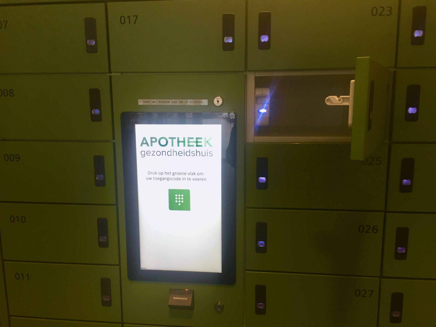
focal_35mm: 29
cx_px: 218
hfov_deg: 61.7
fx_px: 365
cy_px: 164
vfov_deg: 48.2
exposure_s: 1/33
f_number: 2.2
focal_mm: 4.15
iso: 125
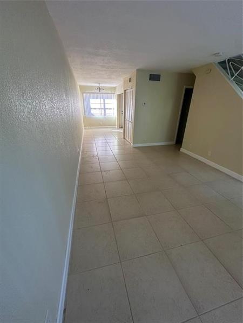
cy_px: 162
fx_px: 131
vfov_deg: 102.1
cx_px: 122
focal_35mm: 14
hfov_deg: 85.7
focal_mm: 2.22
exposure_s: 1/99
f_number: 2.2
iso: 160
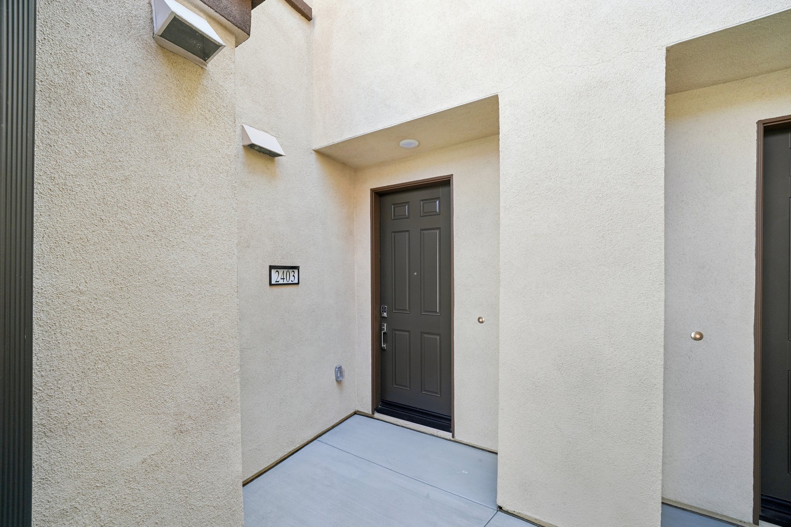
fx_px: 286
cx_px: 396
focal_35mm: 13
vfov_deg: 85.4
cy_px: 264
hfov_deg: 108.3
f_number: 8
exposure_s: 1/30
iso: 320
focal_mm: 13
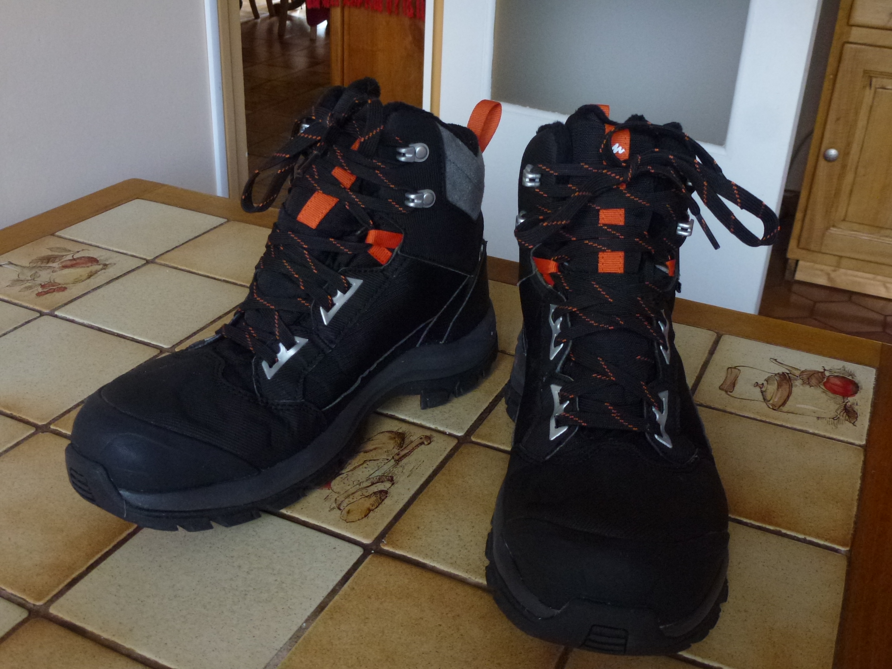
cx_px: 446
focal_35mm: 36
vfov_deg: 39.7
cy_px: 334
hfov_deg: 51.4
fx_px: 928
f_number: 3.7
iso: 400
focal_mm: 6.4
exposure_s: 1/25
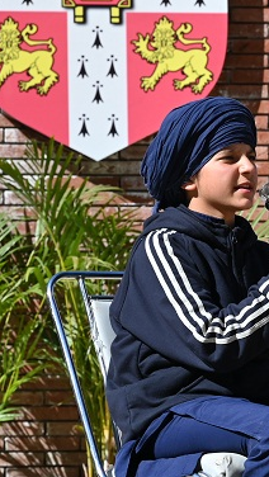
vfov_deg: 6.5
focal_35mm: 334
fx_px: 4228
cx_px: 547
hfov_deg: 3.6
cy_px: 311
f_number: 9
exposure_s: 1/200
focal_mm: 120
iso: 100
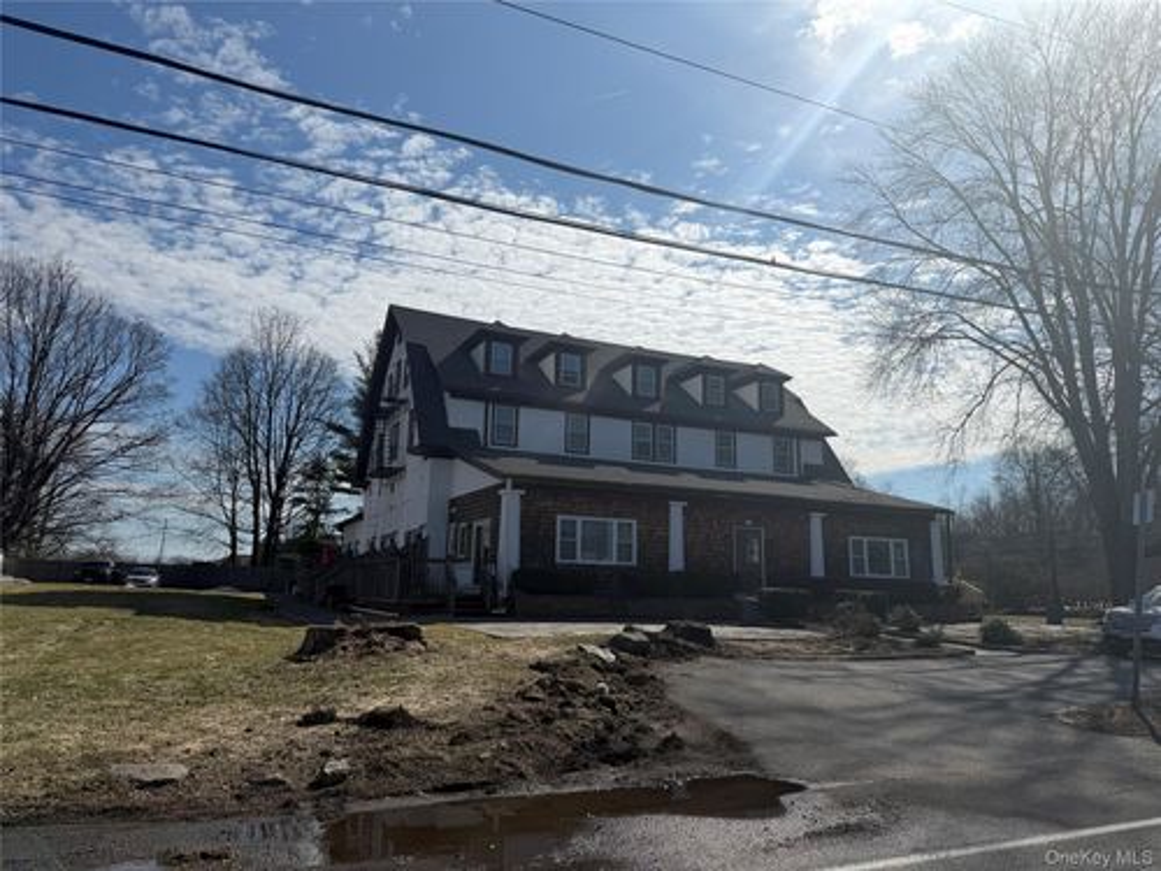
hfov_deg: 71.6
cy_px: 436
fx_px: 805
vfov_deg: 56.8
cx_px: 580
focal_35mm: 24
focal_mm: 6.76
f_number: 1.78
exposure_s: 1/17544
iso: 80
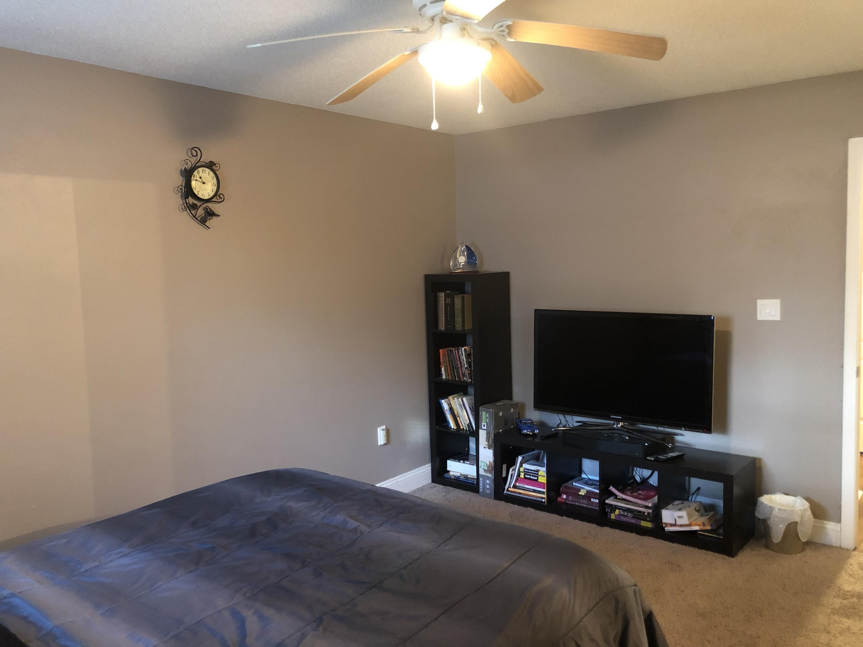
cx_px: 432
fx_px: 698
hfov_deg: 63.4
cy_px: 324
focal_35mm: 28
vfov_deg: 49.7
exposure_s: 1/4
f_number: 1.8
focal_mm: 3.99
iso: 125
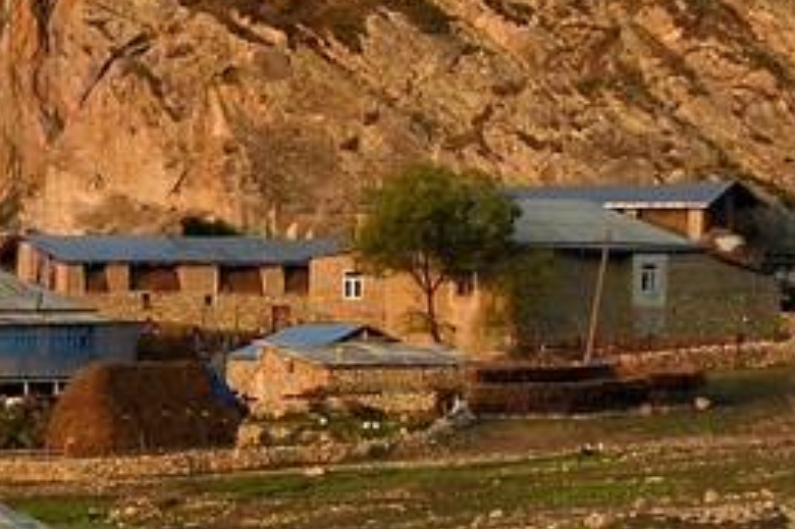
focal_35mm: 430
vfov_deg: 3.2
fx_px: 9489
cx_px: -1624
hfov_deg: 4.6
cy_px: 211
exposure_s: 1/160
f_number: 11
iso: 800
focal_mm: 70
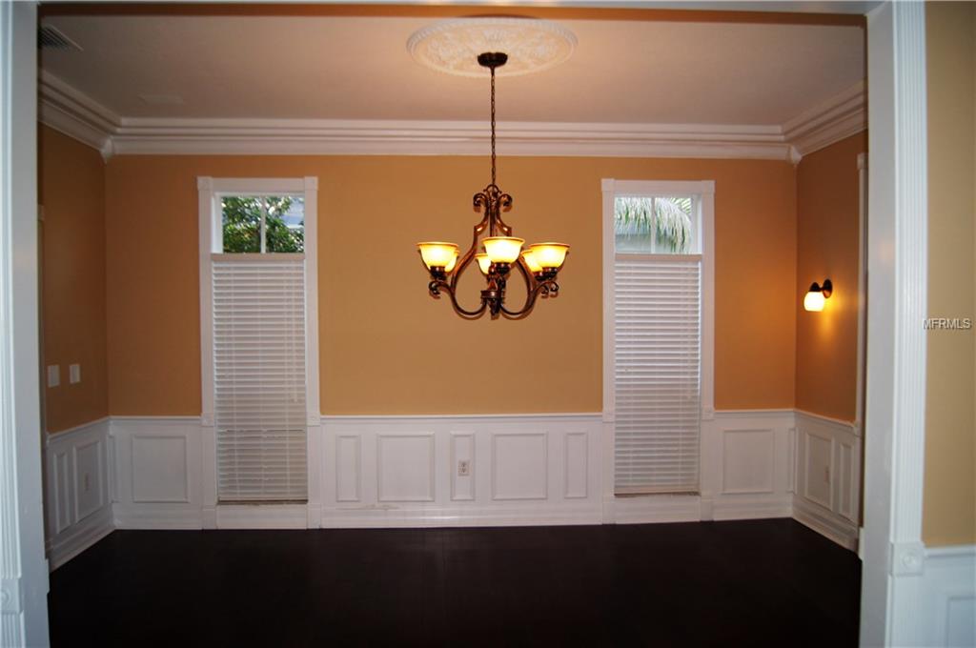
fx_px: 1056
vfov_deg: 34.1
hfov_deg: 49.6
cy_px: 324
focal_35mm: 39
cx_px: 488
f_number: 4.5
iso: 200
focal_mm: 26
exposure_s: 1/160
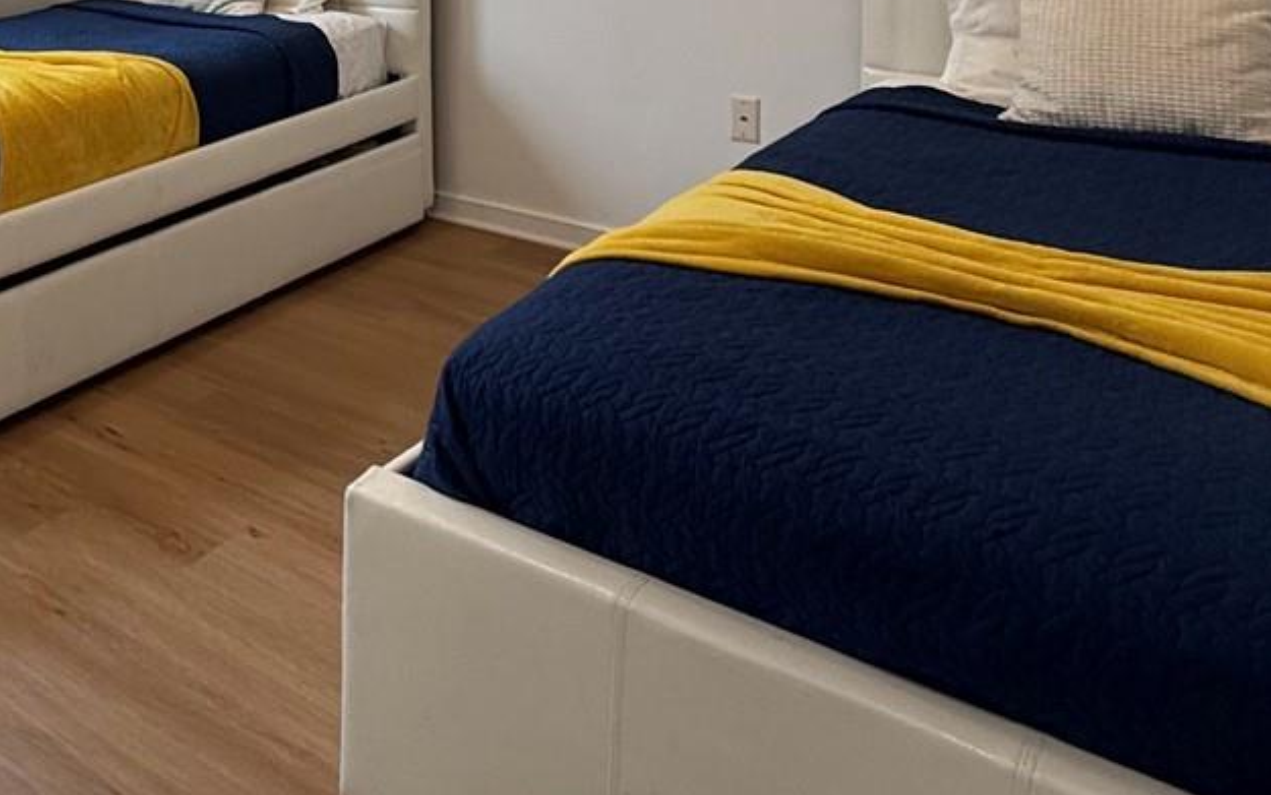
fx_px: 1317
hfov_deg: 47.1
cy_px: -83
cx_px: 159
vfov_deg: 30.1
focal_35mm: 38
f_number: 2.2
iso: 64
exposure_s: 1/117
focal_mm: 2.22
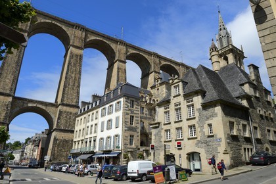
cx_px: 138
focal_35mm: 24
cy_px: 92
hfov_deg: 73.7
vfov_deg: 53.1
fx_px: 184
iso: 200
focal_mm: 24
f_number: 16
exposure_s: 1/200
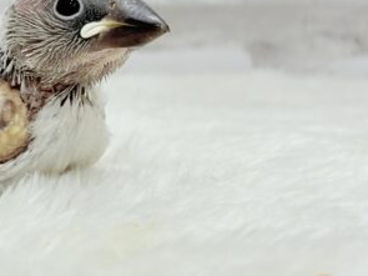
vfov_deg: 13.0
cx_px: -6
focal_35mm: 113
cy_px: 47
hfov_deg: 17.0
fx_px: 1201
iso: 80
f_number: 1.6
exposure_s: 1/100
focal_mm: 5.96
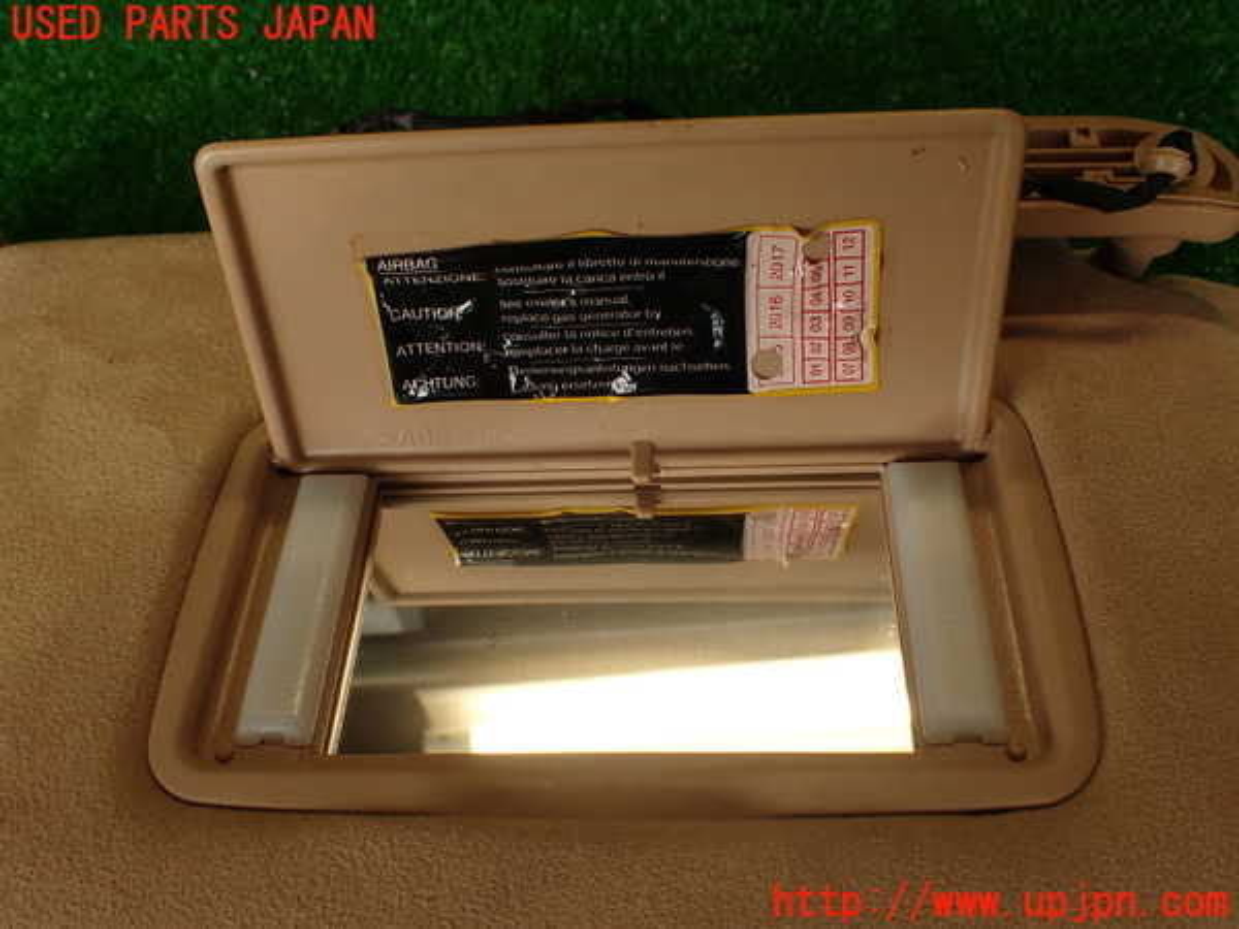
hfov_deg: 56.8
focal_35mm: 32
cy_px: 464
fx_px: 1145
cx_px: 620
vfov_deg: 44.2
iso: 100
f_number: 3.2
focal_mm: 5.79
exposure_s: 1/60
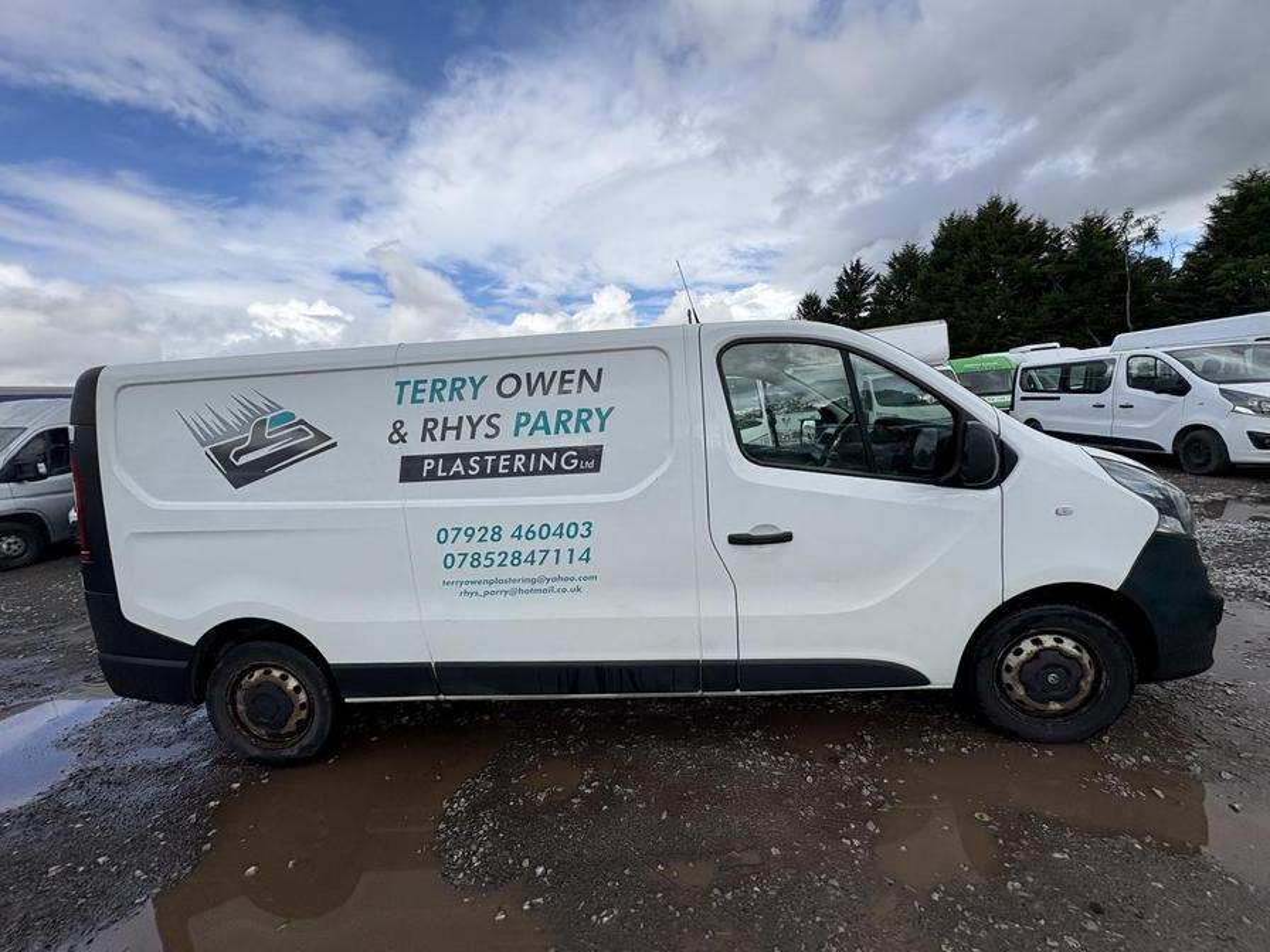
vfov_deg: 85.7
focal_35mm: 14
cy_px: 476
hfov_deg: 102.1
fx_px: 514
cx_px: 635
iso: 40
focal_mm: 2.22
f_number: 2.2
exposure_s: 1/1198
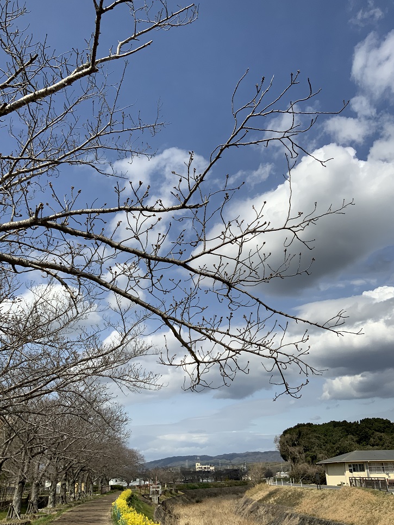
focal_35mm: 30
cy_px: 266
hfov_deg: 46.8
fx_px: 455
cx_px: 199
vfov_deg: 60.0
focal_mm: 3
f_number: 1.8
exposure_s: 1/4065
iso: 20
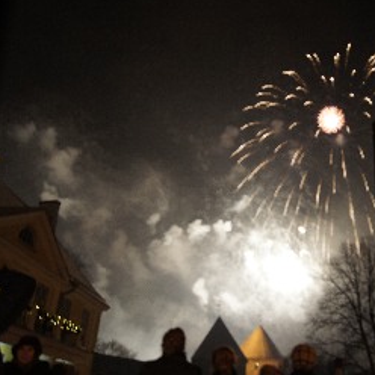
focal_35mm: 37
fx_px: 453
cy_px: 180
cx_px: 287
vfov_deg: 44.9
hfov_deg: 43.3
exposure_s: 1/25
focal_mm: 18
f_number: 3.5
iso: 800
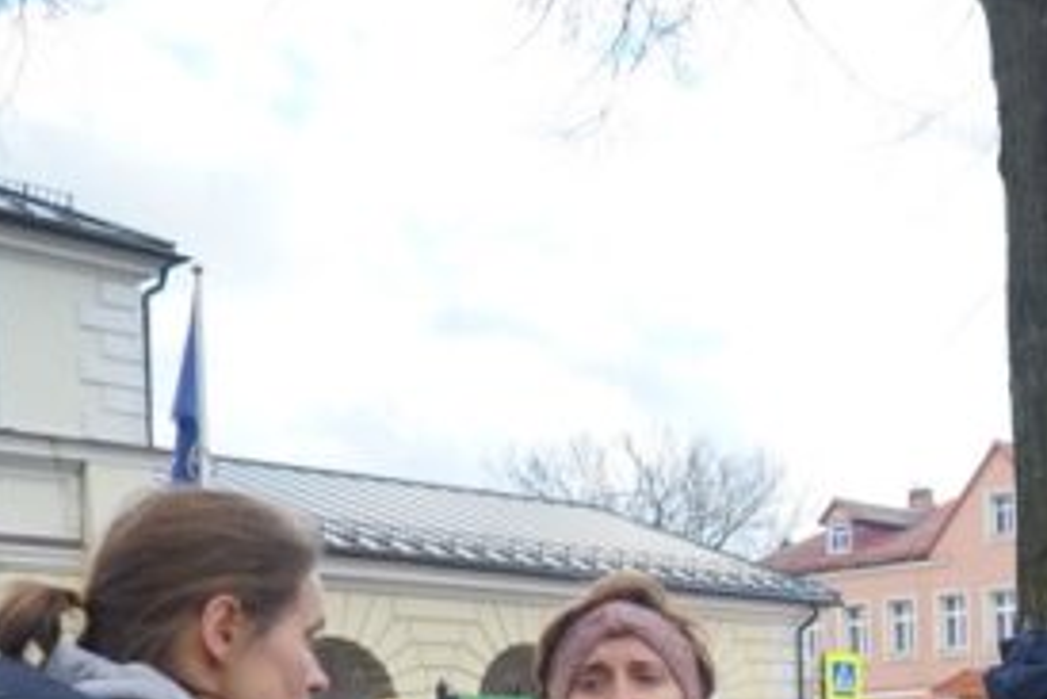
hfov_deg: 30.8
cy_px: 846
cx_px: 1013
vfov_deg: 20.8
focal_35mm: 61
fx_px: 1775
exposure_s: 1/160
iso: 1250
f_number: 4
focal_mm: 24
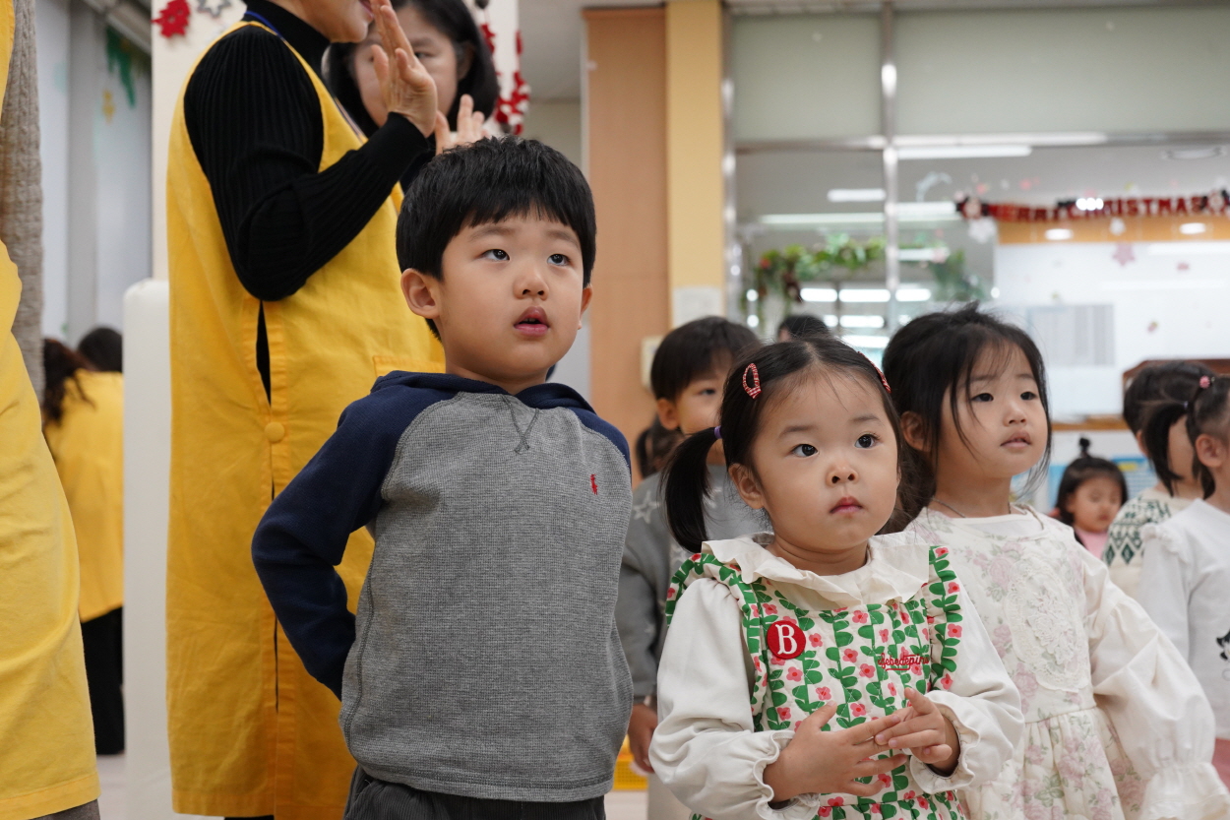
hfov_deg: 33.4
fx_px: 2050
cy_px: 410
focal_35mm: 60
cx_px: 615
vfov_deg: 22.6
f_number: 5.6
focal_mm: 60
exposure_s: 1/125
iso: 2500
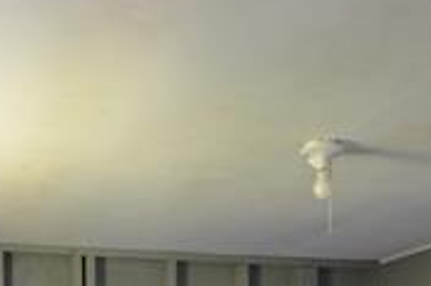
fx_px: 645
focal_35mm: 54
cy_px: 362
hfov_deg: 36.9
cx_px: 235
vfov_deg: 22.5
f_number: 3.5
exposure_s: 1/30
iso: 1250
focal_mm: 10
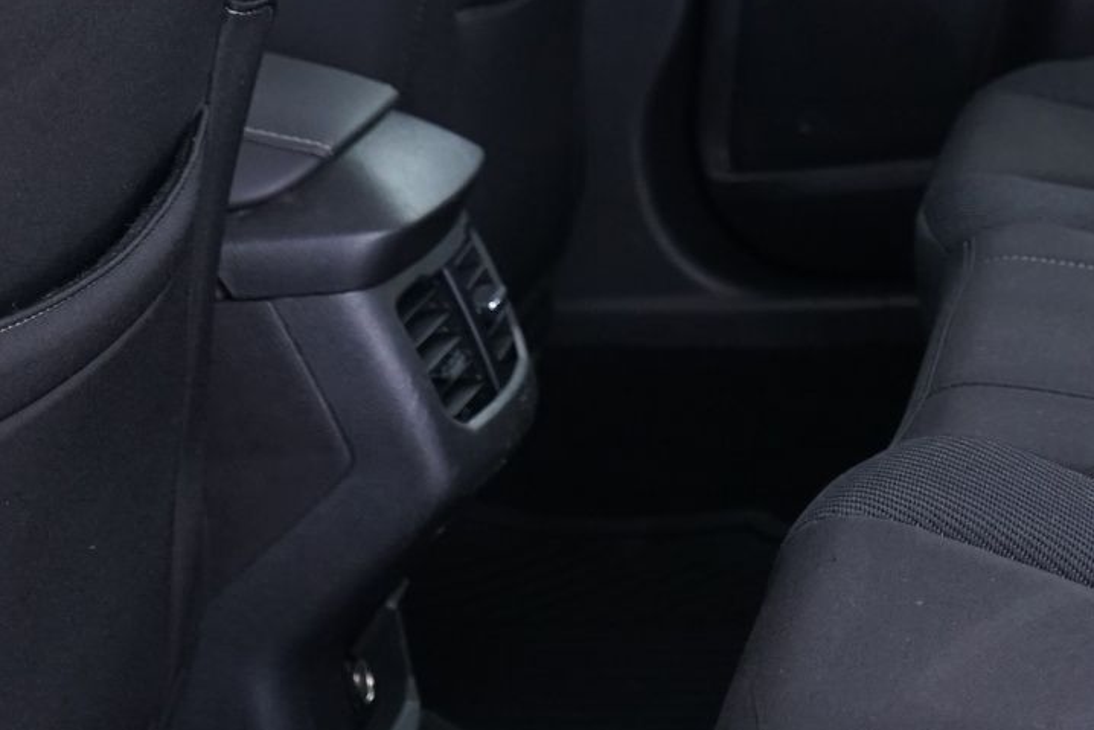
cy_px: 60
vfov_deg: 13.4
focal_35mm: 101
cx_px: 1210
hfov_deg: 19.3
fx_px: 3070
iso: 1000
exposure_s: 1/5
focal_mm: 29
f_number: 4
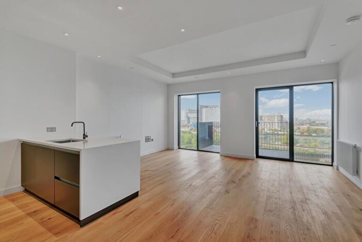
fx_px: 171
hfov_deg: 93.2
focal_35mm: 17
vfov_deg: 70.5
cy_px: 121
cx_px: 181
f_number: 16
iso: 400
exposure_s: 1/10
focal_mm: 17
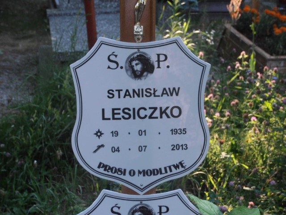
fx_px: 1140
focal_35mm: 138
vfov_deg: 10.7
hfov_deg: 14.3
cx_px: 143
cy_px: 108
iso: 125
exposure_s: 1/80
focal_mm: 24.39
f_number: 5.8
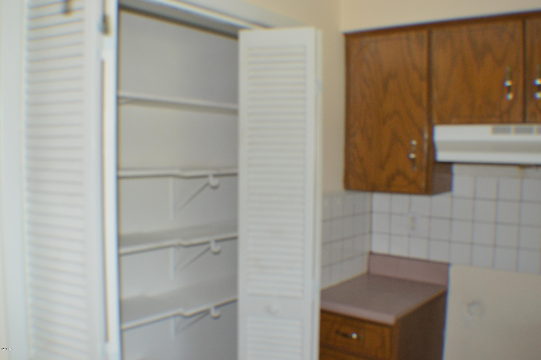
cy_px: 180
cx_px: 270
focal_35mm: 39
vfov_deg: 34.1
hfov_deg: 49.6
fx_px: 585
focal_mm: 26
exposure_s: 1/60
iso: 800
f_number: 4.2
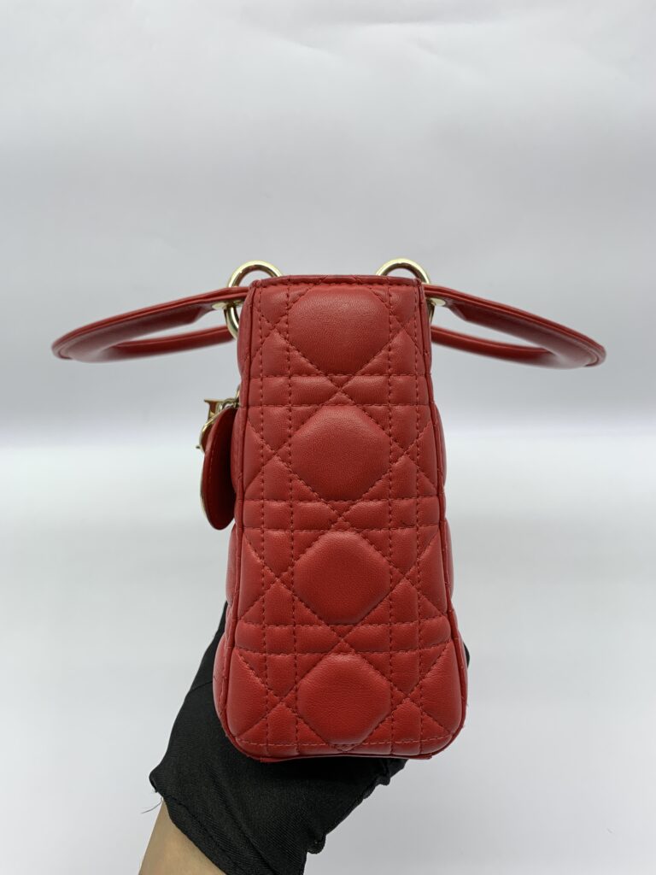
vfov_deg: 67.3
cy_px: 438
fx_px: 657
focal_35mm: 26
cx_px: 328
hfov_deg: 53.1
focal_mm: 4.25
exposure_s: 1/100
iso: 32
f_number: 1.8
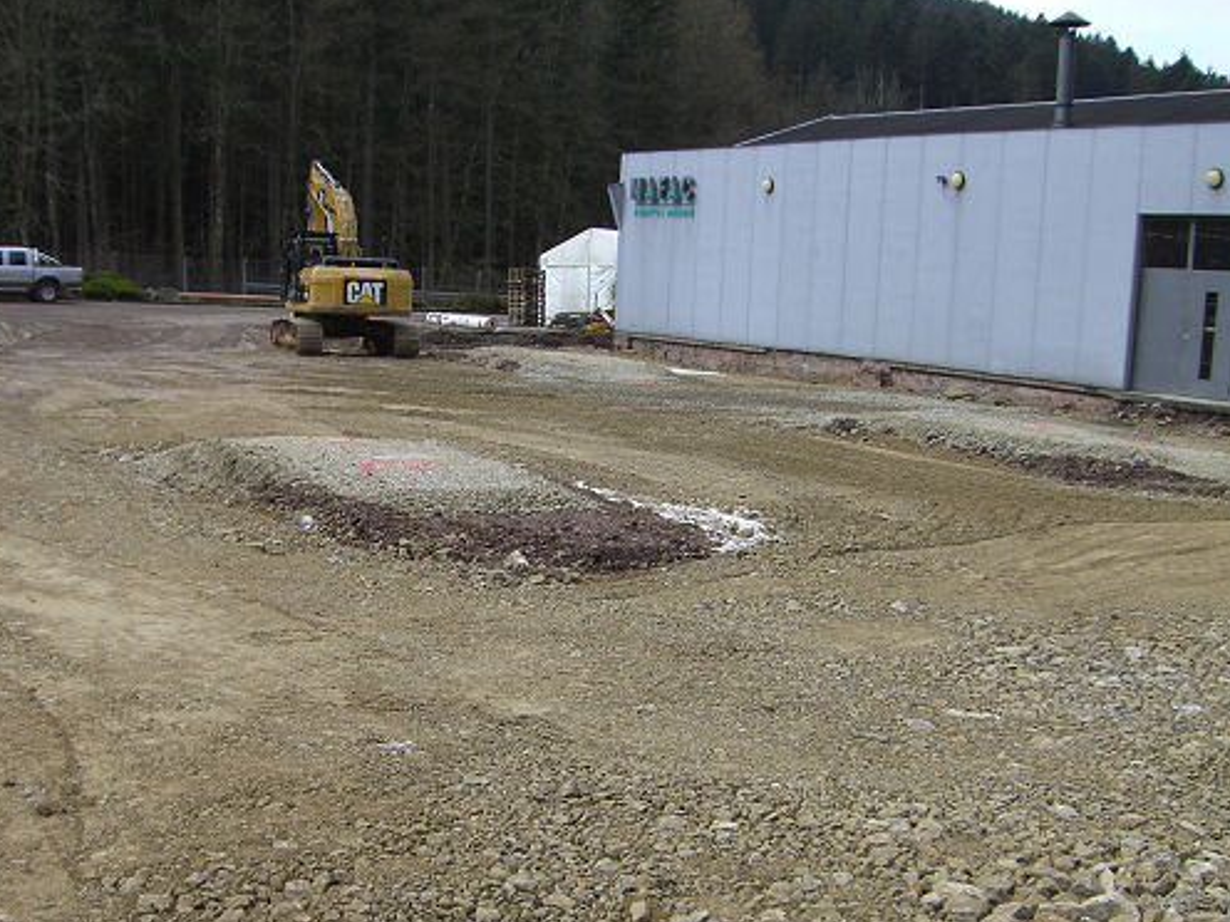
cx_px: 608
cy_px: 543
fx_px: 1635
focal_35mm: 46
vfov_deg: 31.4
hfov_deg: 41.2
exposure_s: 1/320
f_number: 4.3
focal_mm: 6.2
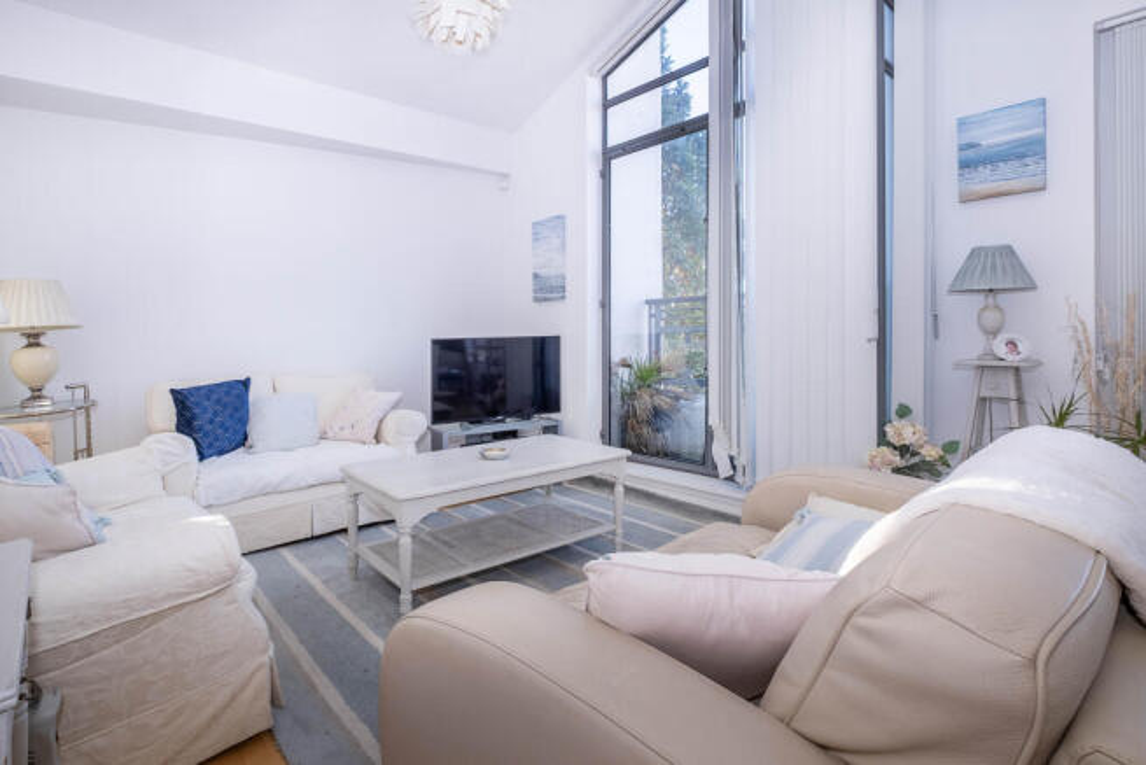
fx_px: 478
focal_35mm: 15
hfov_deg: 100.4
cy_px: 382
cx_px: 573
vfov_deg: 77.4
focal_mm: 10
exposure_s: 1/80
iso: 320
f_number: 6.4
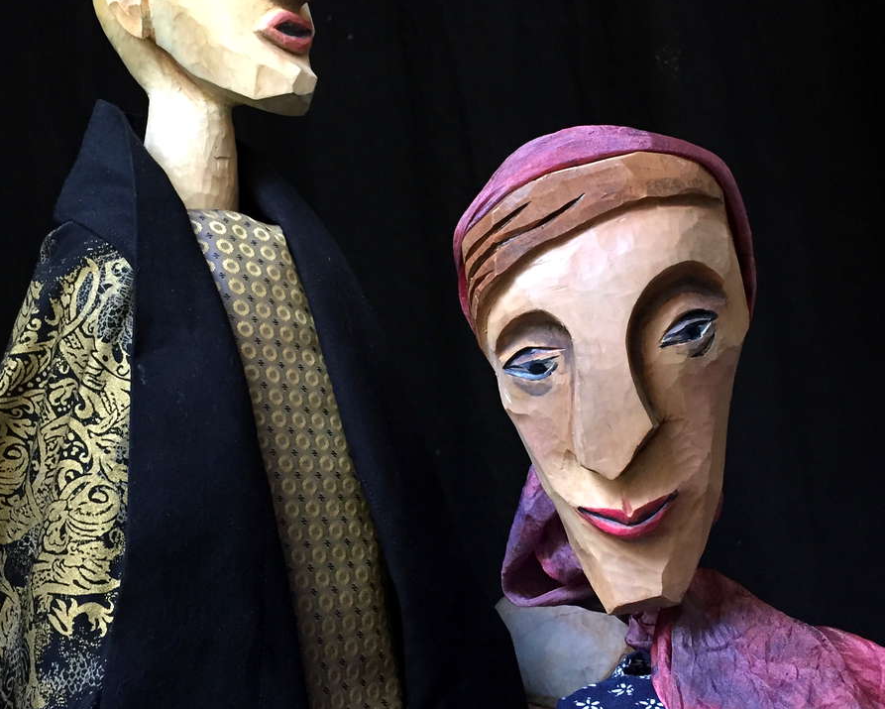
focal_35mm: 38
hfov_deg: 47.9
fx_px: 996
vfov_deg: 39.2
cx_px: 443
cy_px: 345
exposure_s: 1/20
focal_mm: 4.15
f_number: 2.2
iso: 250
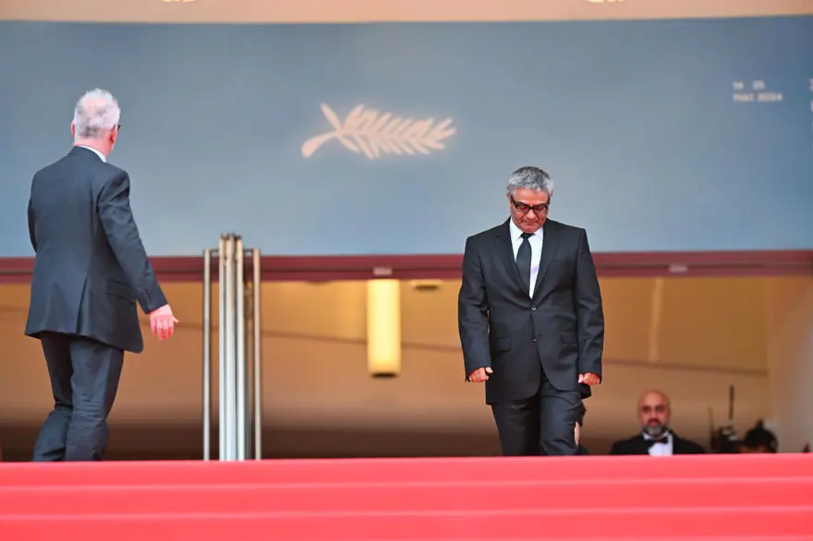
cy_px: 270
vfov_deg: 10.2
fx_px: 3047
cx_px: 406
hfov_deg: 15.2
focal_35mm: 135
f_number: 1.8
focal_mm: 135
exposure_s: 1/500
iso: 100
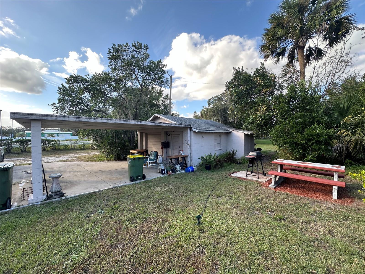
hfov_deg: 102.1
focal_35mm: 14
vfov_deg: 85.7
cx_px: 182
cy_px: 137
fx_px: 148
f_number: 2.2
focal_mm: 2.22
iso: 40
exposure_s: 1/254
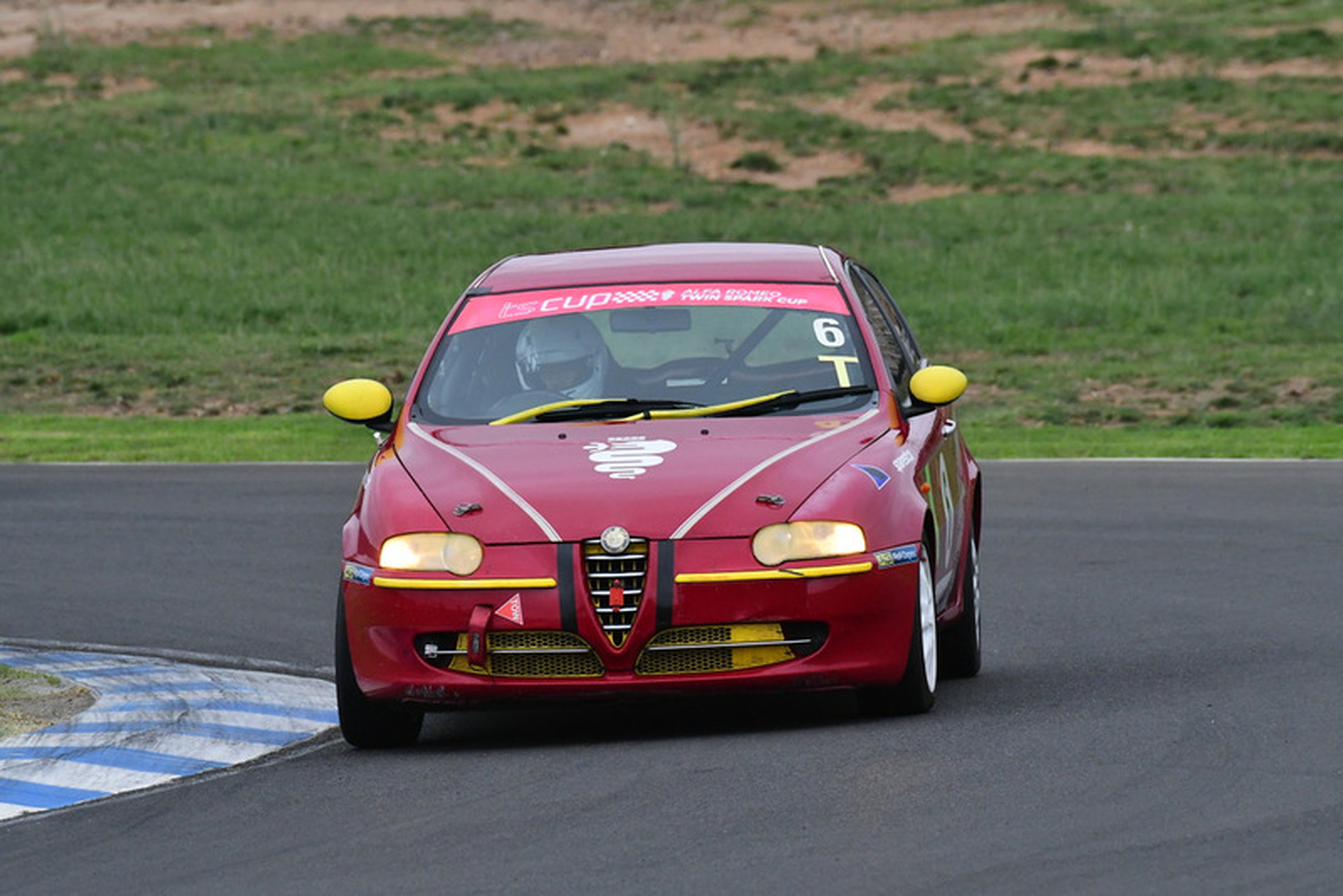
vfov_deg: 2.0
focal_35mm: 675
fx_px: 25189
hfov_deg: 3.1
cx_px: 672
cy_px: 448
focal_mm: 450
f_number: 10
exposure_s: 1/640
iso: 2500
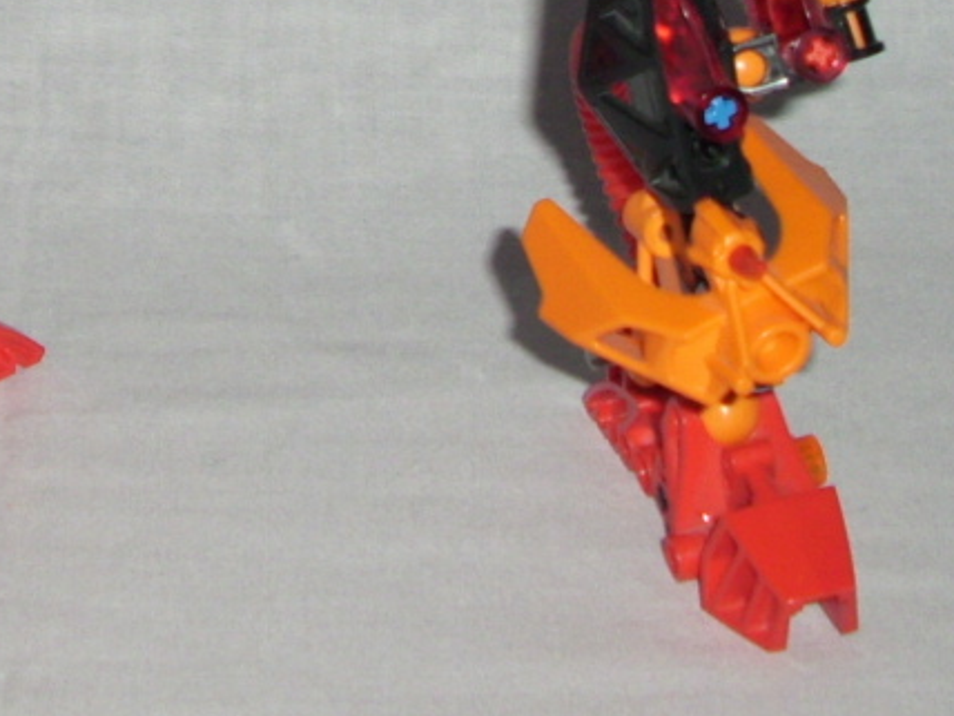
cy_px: -495
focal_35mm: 116
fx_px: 3197
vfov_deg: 11.9
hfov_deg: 16.7
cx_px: 42
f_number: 5.6
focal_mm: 6.2
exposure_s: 1/60
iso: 50
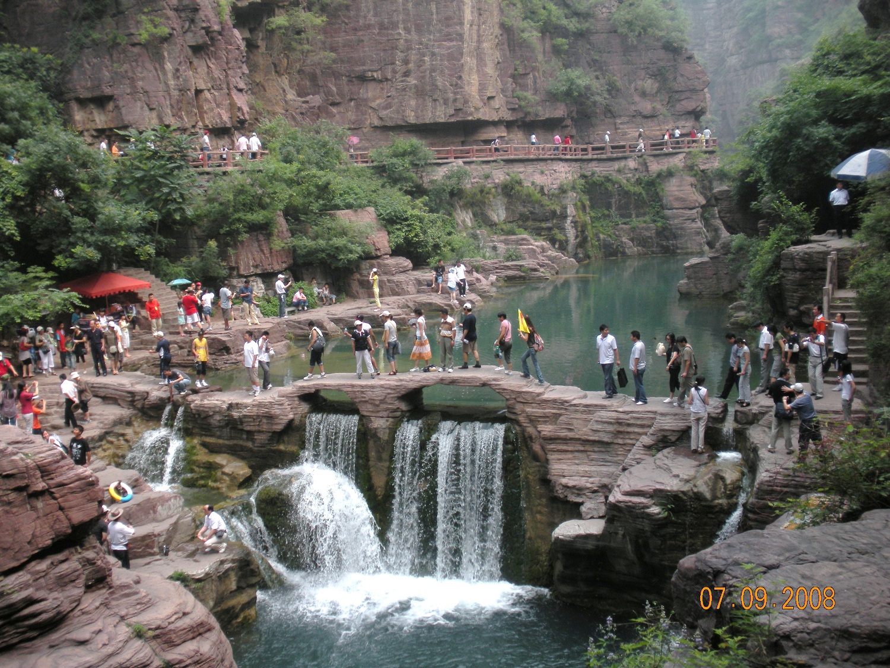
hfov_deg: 51.4
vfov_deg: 39.7
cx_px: 445
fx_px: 926
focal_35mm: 36
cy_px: 334
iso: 64
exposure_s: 1/296
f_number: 3.5
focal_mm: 6.3
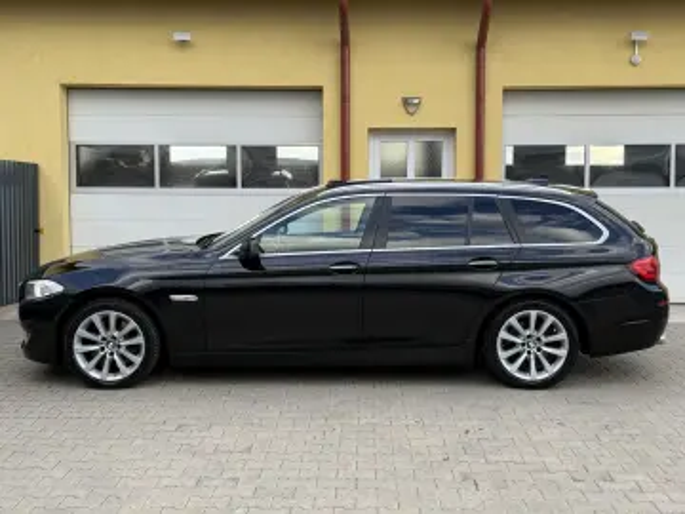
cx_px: 342
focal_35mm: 48
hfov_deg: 39.7
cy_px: 257
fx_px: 950
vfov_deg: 30.3
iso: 64
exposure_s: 1/706
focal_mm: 6.76
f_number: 1.78
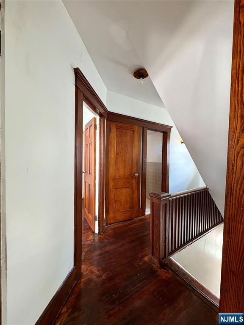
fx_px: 132
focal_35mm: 14
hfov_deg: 85.7
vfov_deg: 102.1
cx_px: 122
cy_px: 162
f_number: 2.2
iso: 400
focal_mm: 2.22
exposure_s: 1/60
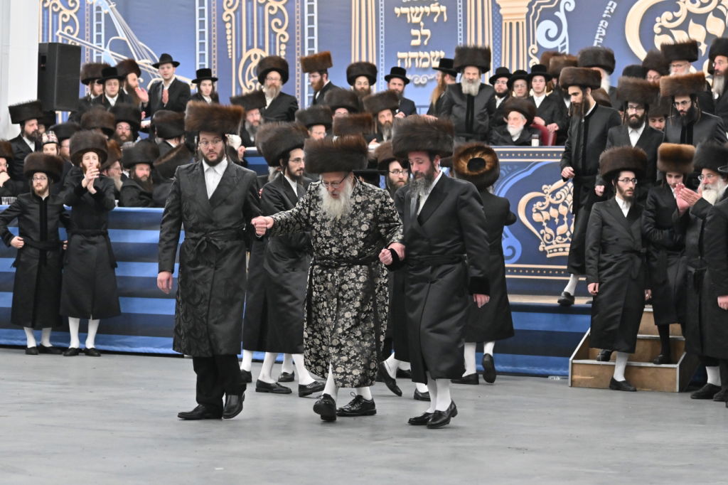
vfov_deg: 13.0
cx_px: 364
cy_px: 242
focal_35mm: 105
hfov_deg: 19.5
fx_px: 2123
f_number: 2.8
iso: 1600
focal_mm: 70
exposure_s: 1/400
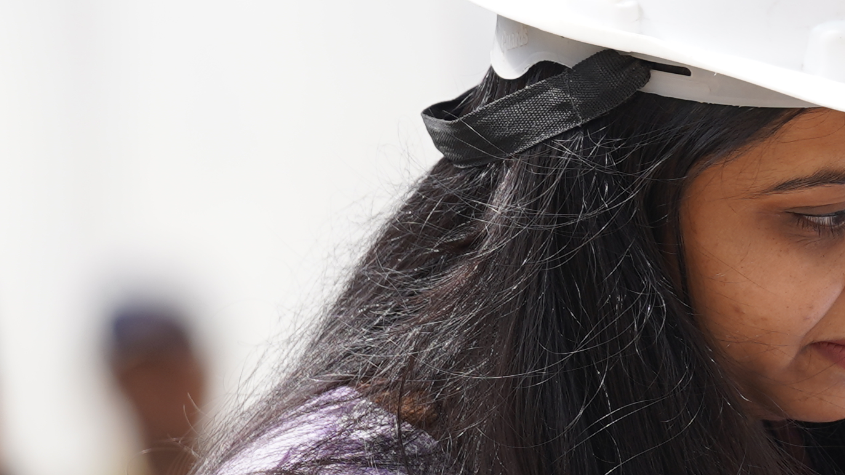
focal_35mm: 888
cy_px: 794
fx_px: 19895
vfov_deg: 1.4
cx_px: 1706
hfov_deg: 2.4
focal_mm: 194
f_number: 2.8
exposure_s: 1/640
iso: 100
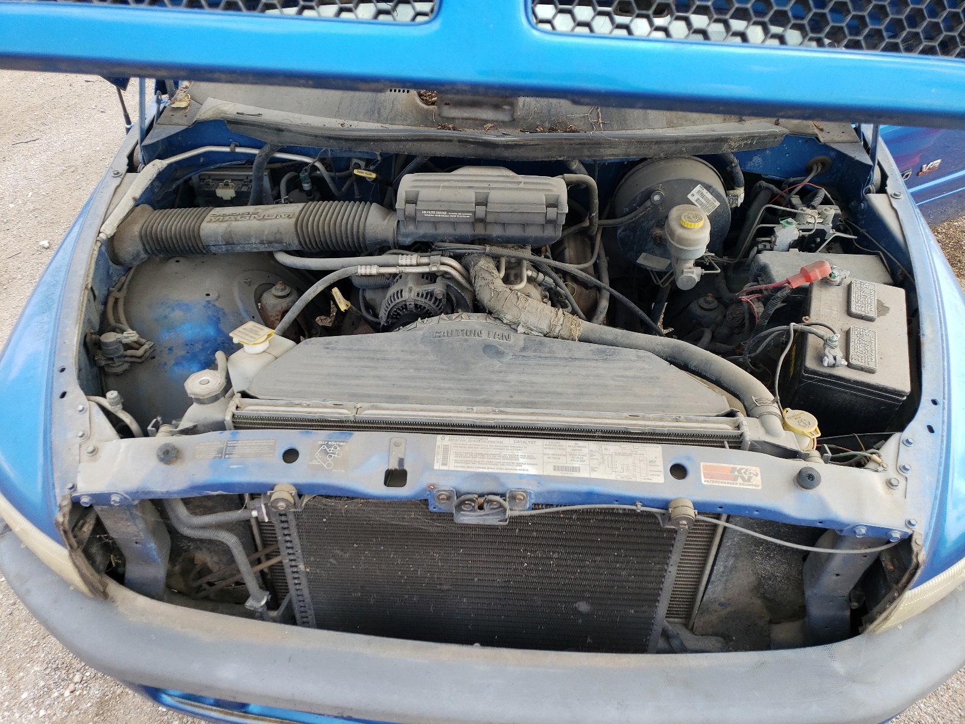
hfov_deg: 67.3
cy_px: 362
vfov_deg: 53.1
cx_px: 482
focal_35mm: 26
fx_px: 725
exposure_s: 1/588
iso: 50
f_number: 1.5
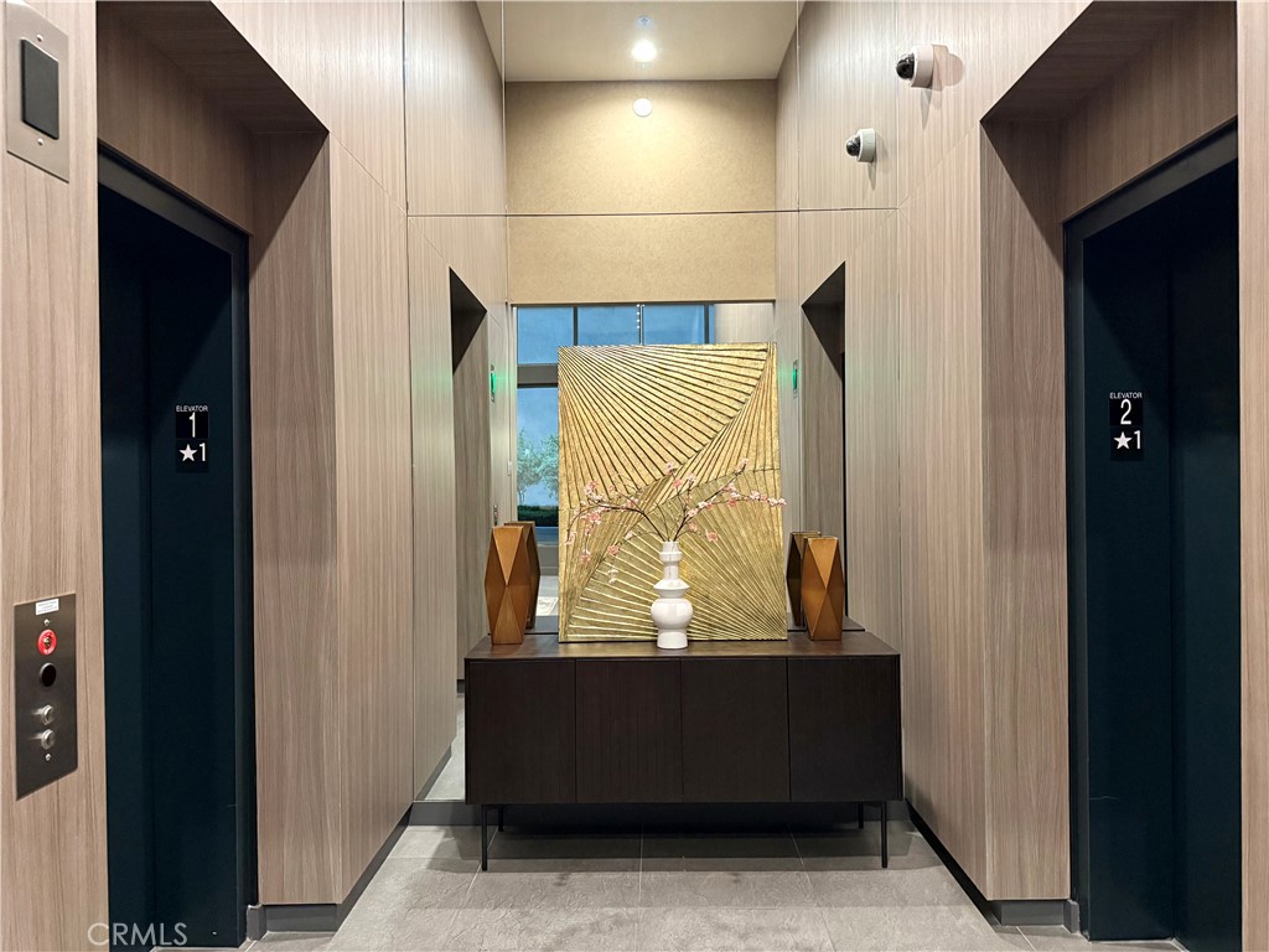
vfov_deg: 56.8
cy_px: 476
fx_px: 880
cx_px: 634
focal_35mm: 24
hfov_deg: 71.6
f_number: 1.78
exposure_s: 1/40
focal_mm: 6.76
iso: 800
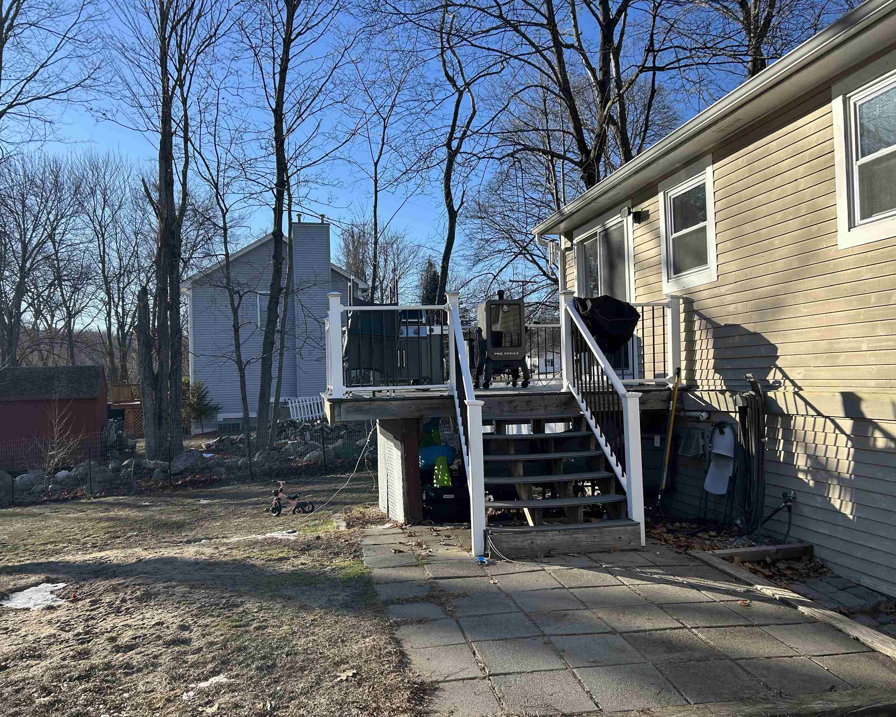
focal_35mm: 28
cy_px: 354
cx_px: 459
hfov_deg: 62.2
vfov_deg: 51.5
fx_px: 742
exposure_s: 1/2353
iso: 50
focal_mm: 5.7
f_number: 1.5
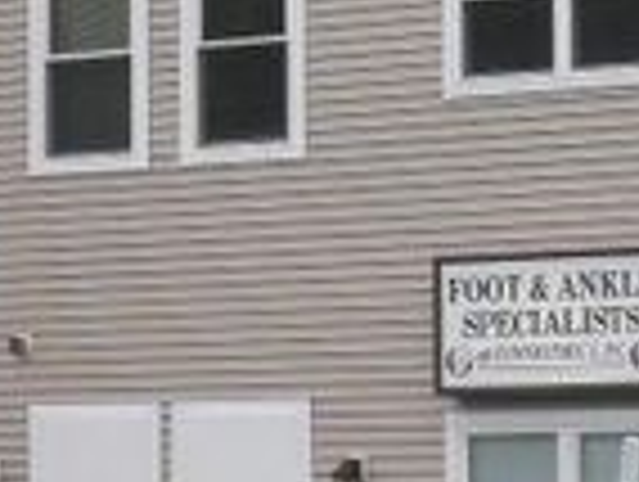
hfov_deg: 8.8
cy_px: 187
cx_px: 486
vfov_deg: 6.6
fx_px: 4160
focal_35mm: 225
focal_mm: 11.4
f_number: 4.3
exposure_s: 1/200
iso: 64
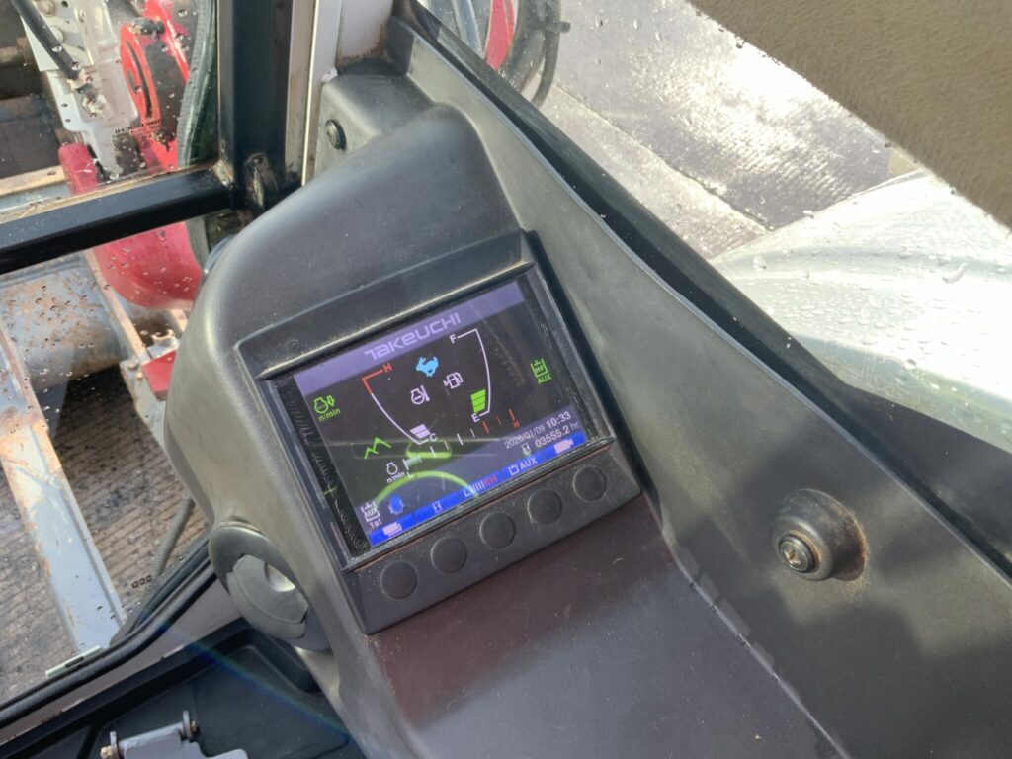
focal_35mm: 29
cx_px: 506
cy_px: 380
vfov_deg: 48.2
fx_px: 848
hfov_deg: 61.7
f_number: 1.8
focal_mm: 3
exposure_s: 1/122
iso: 20
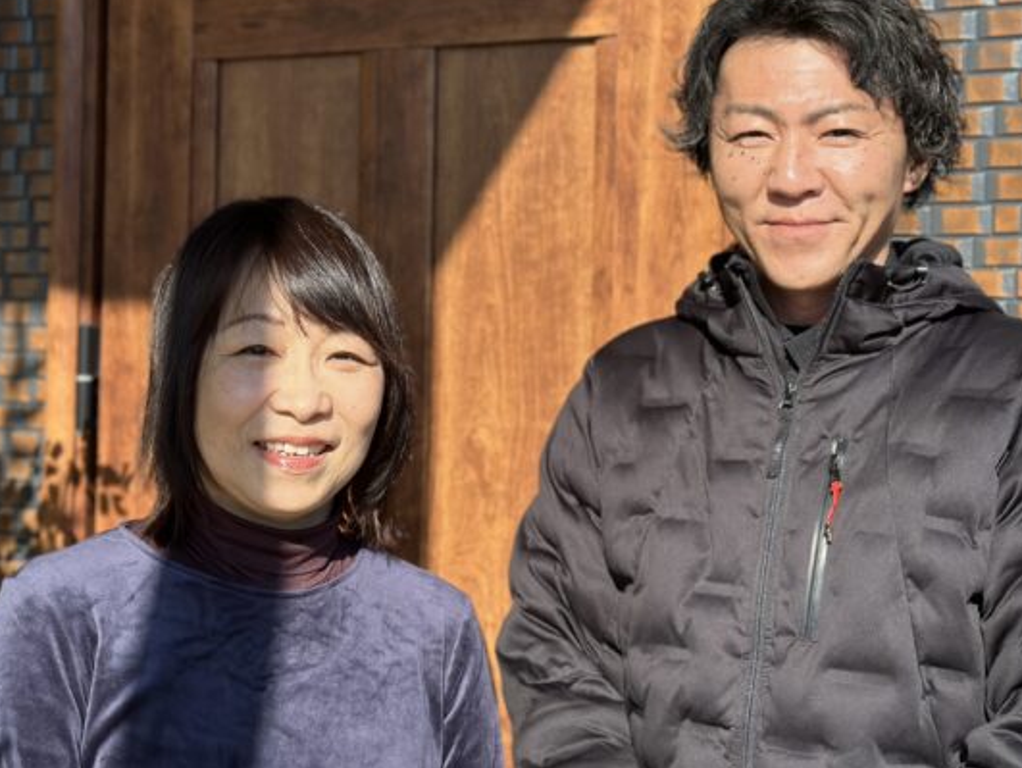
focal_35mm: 66
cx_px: 504
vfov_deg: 22.2
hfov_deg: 29.4
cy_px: 287
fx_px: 1950
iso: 100
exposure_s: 1/5263
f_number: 1.78
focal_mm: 6.86
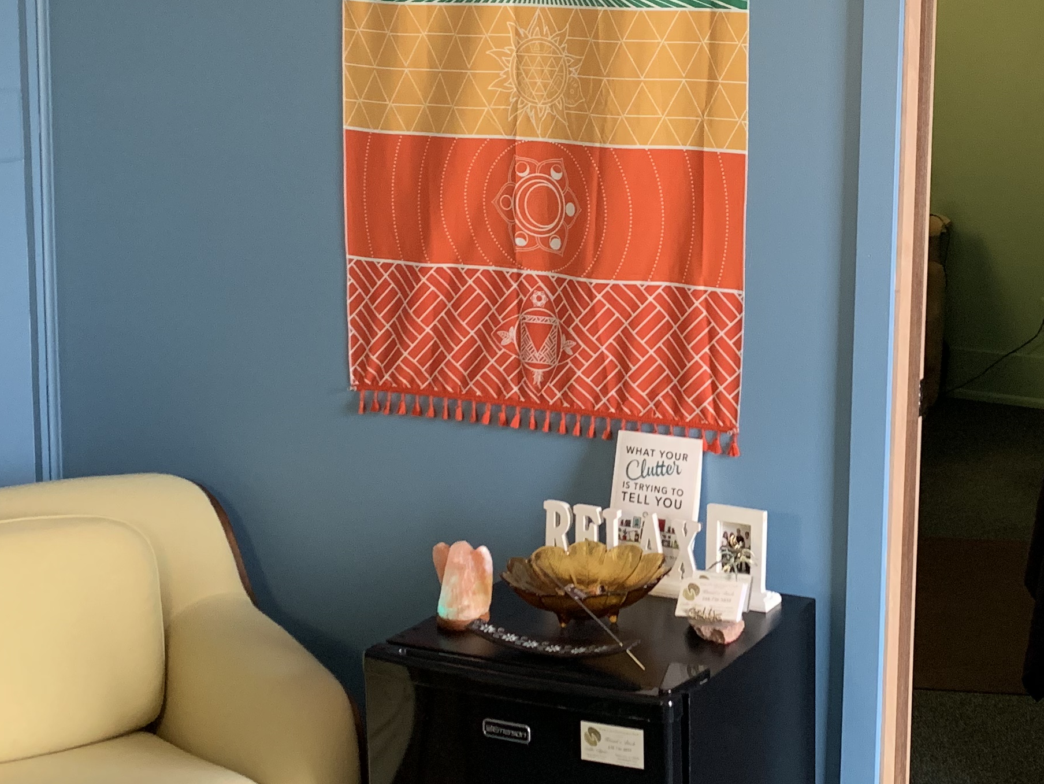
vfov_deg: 25.1
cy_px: 245
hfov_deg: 32.5
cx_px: 799
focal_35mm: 58
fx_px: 1750
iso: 320
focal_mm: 4.25
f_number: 1.8
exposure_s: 1/30
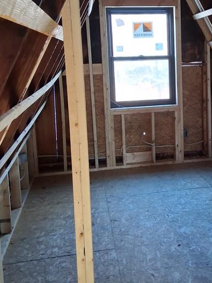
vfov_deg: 36.5
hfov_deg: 27.4
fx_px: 424
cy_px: 103
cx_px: 175
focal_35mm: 52
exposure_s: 1/40
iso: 500
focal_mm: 3.98
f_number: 1.8
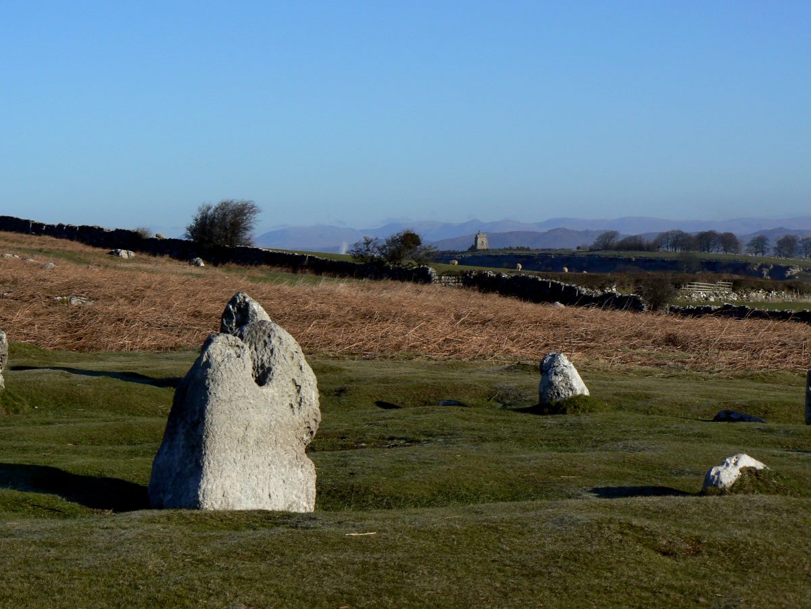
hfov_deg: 20.7
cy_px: 304
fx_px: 2226
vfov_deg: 15.6
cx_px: 406
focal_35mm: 95
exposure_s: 1/1300
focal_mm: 15.8
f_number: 5
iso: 100
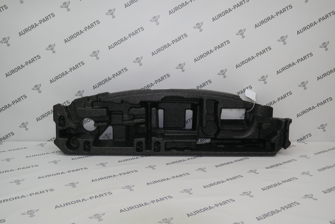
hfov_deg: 57.2
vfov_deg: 40.0
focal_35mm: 33
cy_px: 112
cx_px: 168
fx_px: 307
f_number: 7.1
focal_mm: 22
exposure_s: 1/40
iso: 200
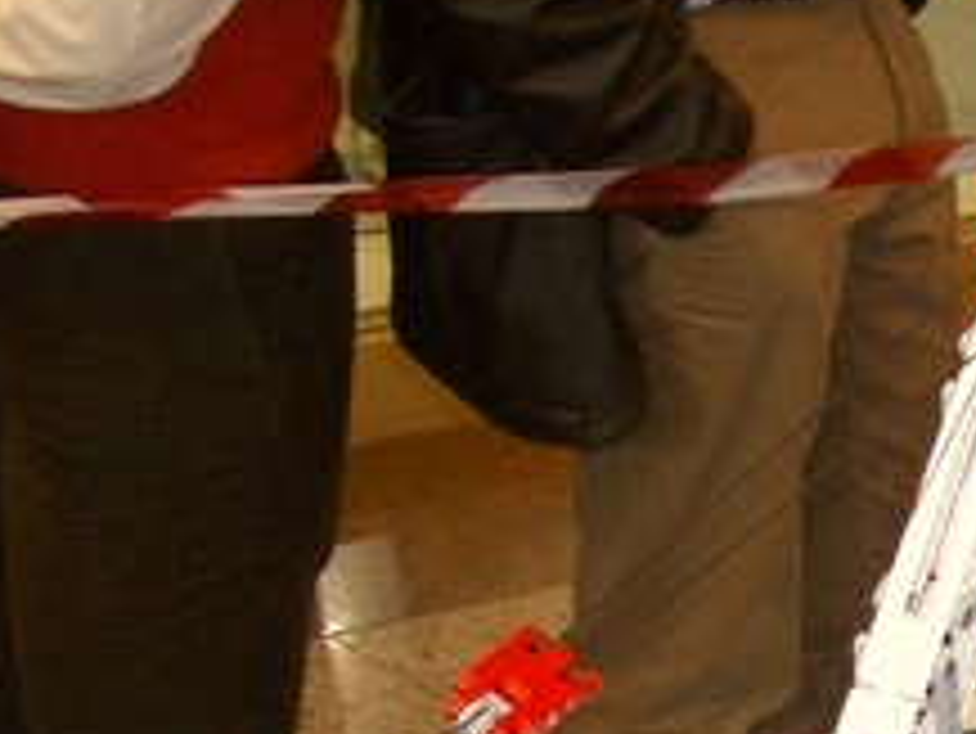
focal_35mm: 129
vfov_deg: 11.2
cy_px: 995
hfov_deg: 14.7
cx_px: 1250
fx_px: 3639
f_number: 2.6
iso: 100
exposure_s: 1/60
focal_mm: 5.8
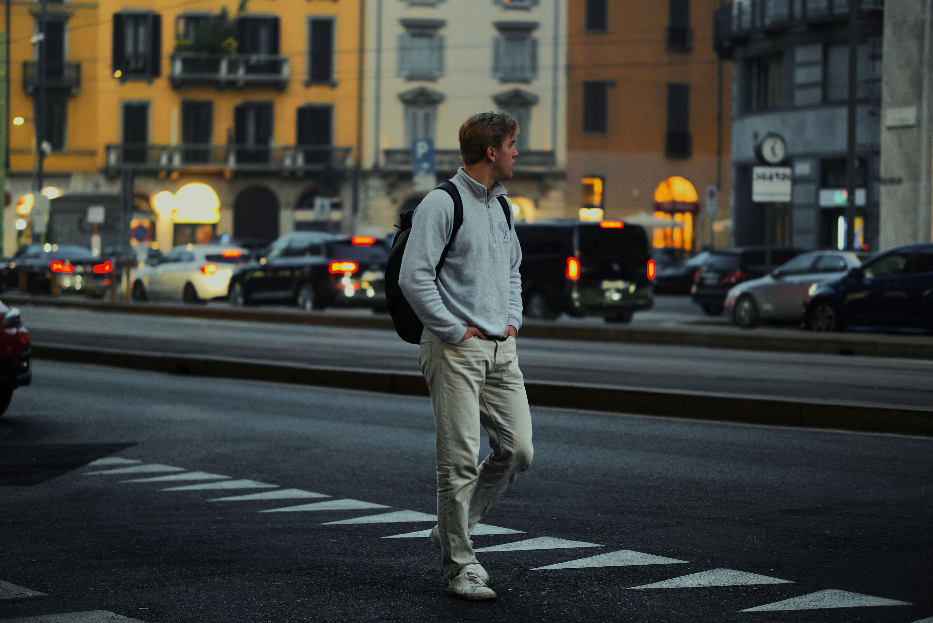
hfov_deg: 24.2
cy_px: 312
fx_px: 2178
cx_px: 466
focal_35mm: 84
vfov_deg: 16.3
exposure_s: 1/400
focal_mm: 56
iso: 800
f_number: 1.4
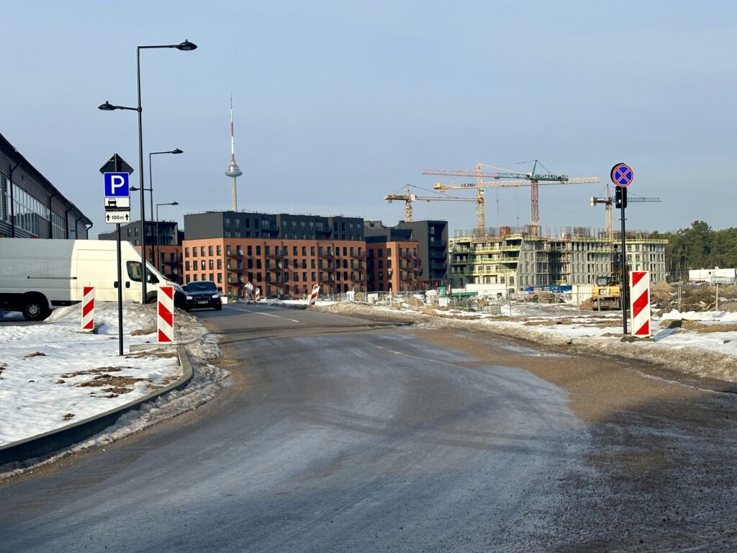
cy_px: 276
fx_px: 1022
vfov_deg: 30.3
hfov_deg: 39.7
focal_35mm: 48
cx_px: 368
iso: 64
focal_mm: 6.86
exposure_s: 1/5000
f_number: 1.78
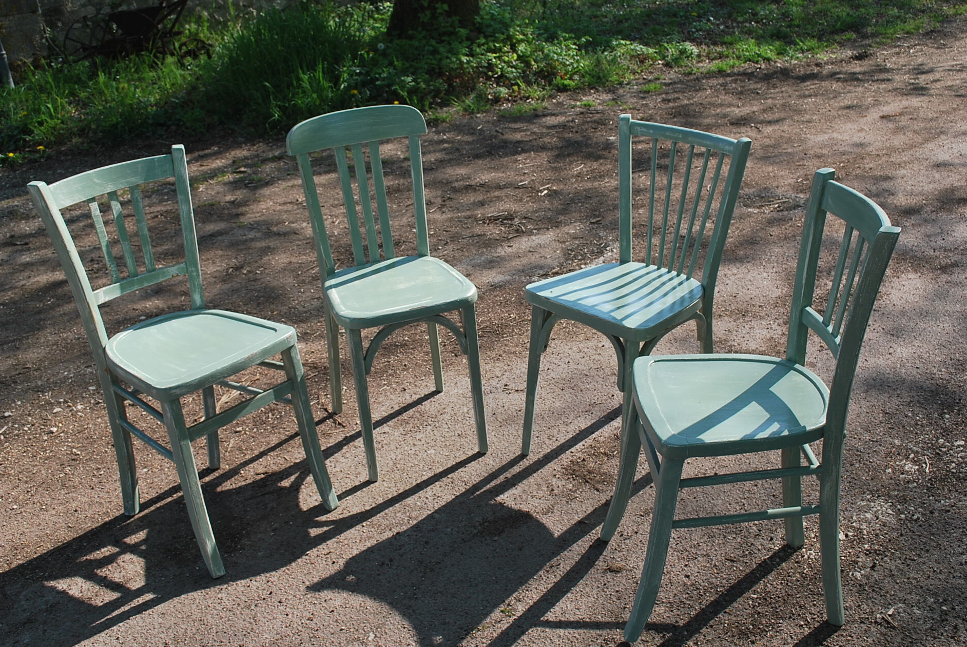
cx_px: 486
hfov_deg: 51.8
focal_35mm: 37
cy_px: 320
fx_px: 995
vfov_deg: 36.0
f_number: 6.3
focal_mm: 24
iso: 100
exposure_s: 1/160
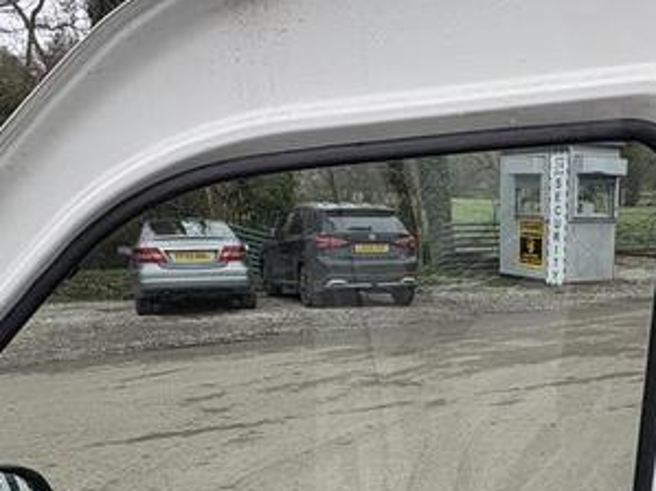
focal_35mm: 42
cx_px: 527
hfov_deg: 42.7
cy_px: 487
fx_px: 796
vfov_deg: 31.8
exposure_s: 1/320
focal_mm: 2.22
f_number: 2.2
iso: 40
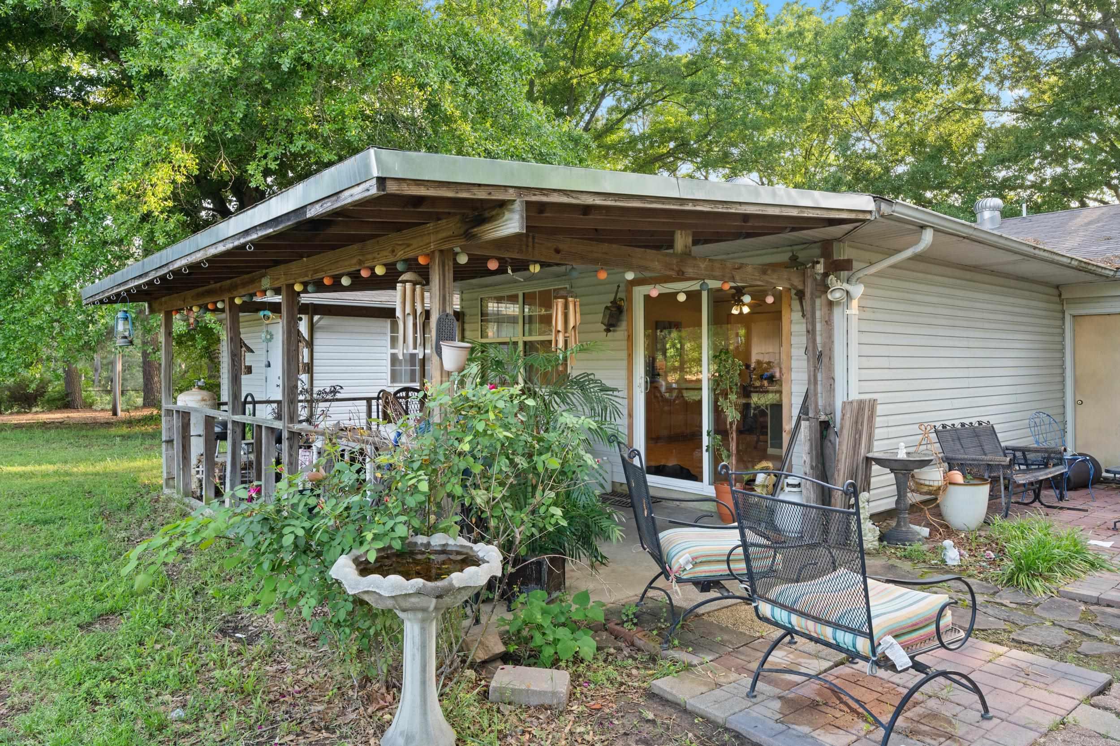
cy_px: 373
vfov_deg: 54.9
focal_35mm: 23
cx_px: 560
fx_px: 719
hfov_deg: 75.9
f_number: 7.1
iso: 400
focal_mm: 15.4
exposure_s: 1/15
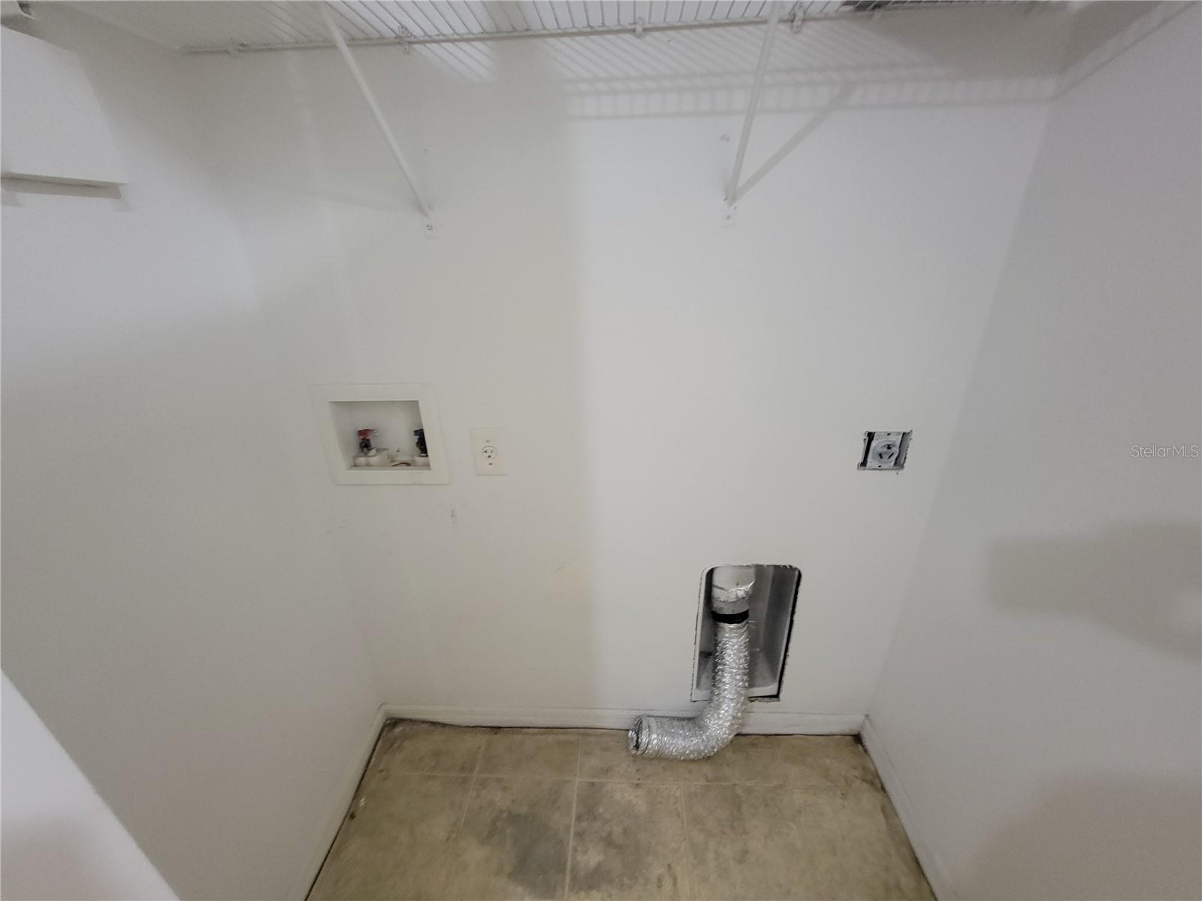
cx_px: 601
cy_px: 450
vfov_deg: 89.9
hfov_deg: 106.2
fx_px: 451
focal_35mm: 13
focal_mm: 2.2
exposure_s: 1/30
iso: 640
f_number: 2.2
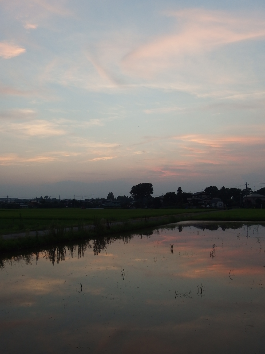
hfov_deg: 48.2
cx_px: 136
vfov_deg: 61.5
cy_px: 198
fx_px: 296
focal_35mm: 29
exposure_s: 1/100
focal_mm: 4.7
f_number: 2.5
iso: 100
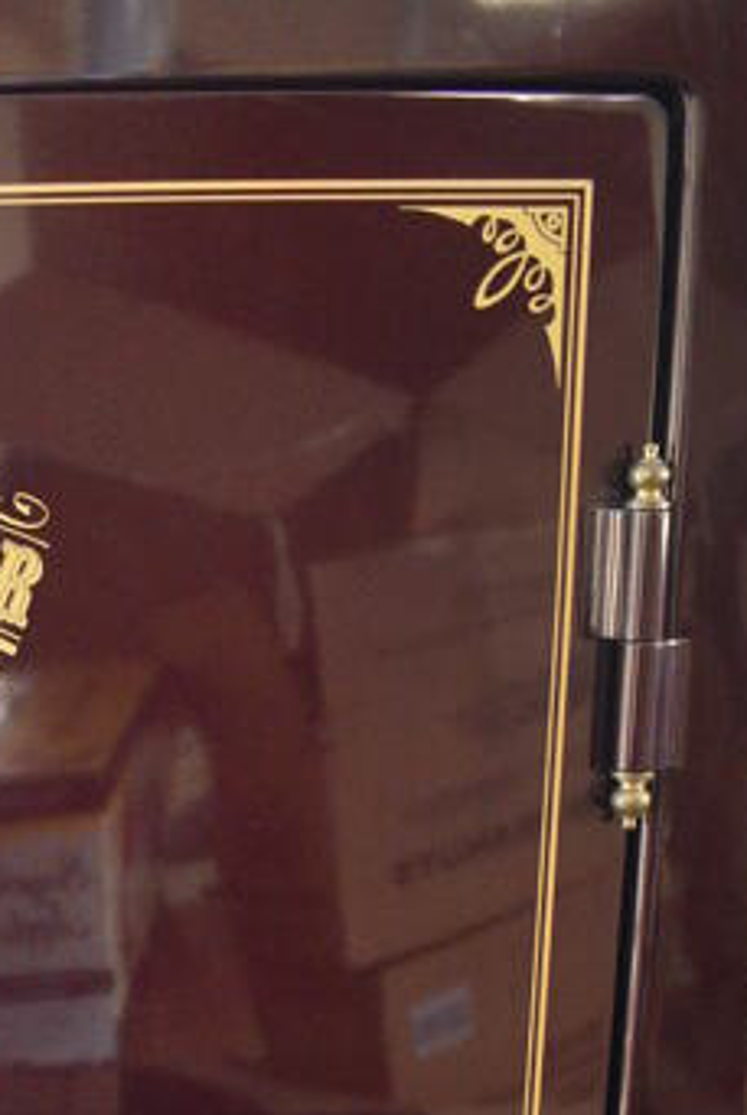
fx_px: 2234
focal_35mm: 72
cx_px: -114
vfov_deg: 24.9
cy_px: 1381
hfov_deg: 18.2
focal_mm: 18
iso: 2500
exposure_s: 1/30
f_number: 3.5
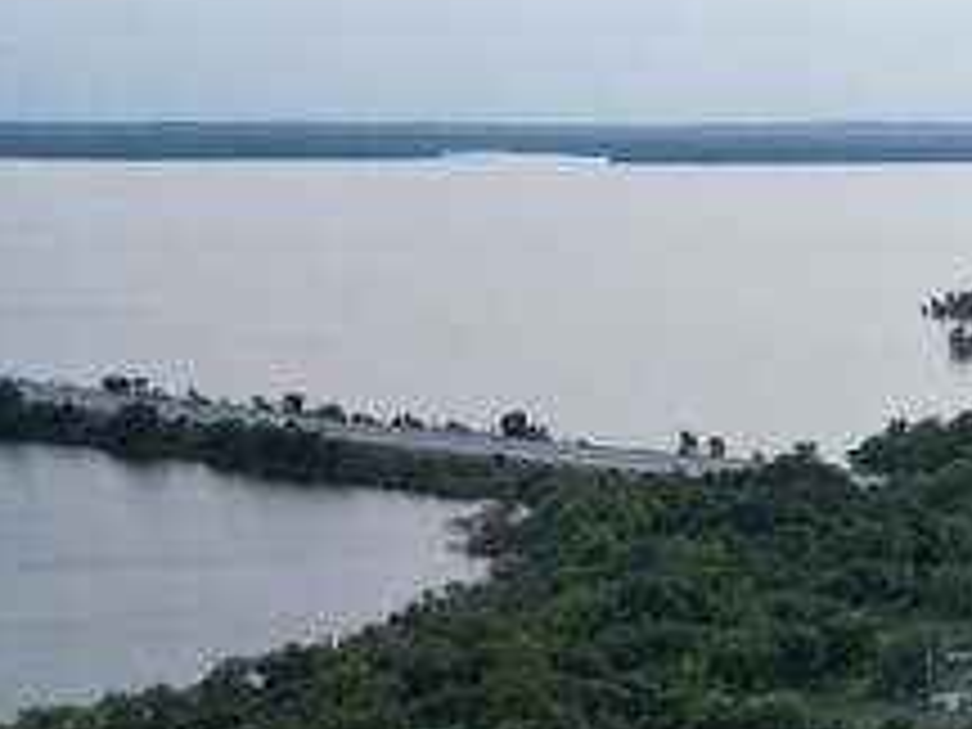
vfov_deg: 19.9
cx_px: 1350
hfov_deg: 23.4
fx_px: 1994
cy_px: 792
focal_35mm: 71
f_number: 1.7
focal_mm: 6.72
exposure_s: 1/100
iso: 100
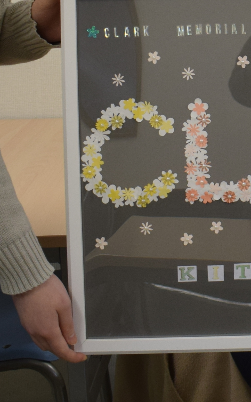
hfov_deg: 11.7
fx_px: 1161
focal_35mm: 106
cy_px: -21
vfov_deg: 19.0
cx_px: 398
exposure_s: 1/80
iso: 400
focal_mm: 18
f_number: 4.5
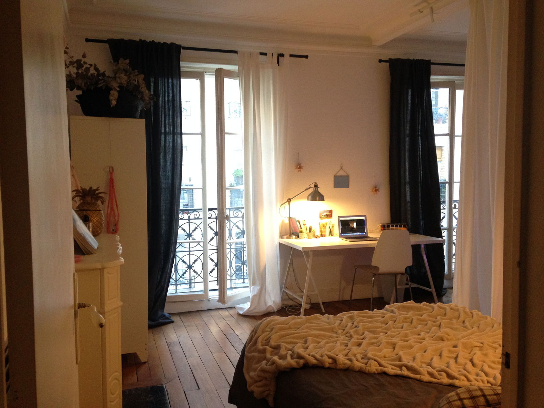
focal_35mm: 33
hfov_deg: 55.4
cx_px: 272
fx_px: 519
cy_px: 204
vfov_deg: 42.9
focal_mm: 4.12
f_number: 2.4
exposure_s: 1/20
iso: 200
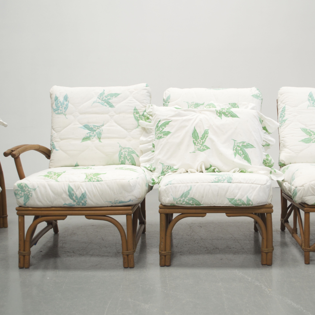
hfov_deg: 33.7
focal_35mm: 50
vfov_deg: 34.0
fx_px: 515
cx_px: 215
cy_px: 158
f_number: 4.2
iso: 200
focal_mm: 26
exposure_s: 1/50
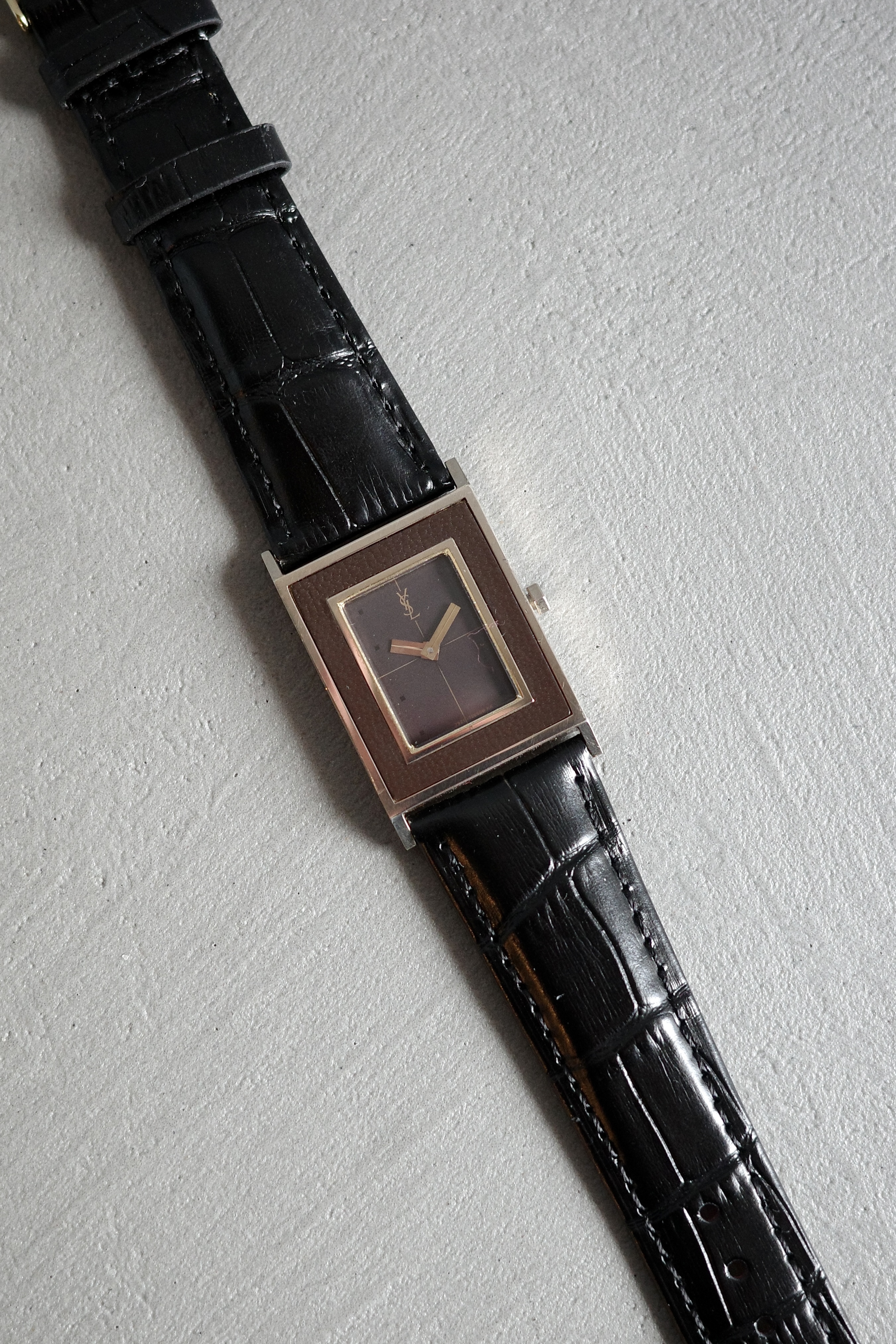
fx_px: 1493
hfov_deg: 33.4
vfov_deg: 48.5
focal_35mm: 40
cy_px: 672
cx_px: 448
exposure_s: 1/125
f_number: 2.8
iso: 800
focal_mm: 26
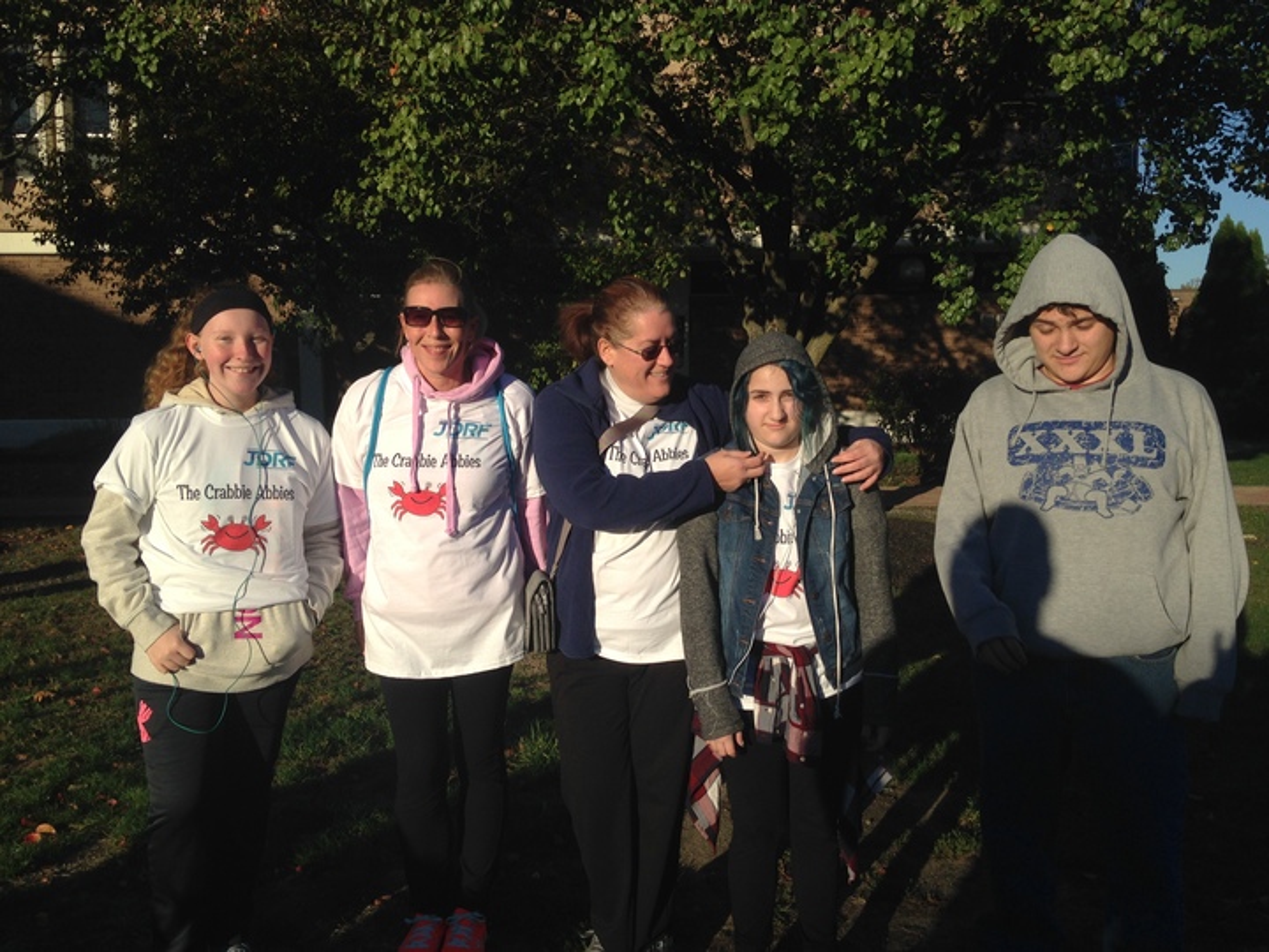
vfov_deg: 42.9
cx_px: 634
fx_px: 1210
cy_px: 476
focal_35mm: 33
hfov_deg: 55.4
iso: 50
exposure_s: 1/2262
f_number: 2.4
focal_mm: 4.12
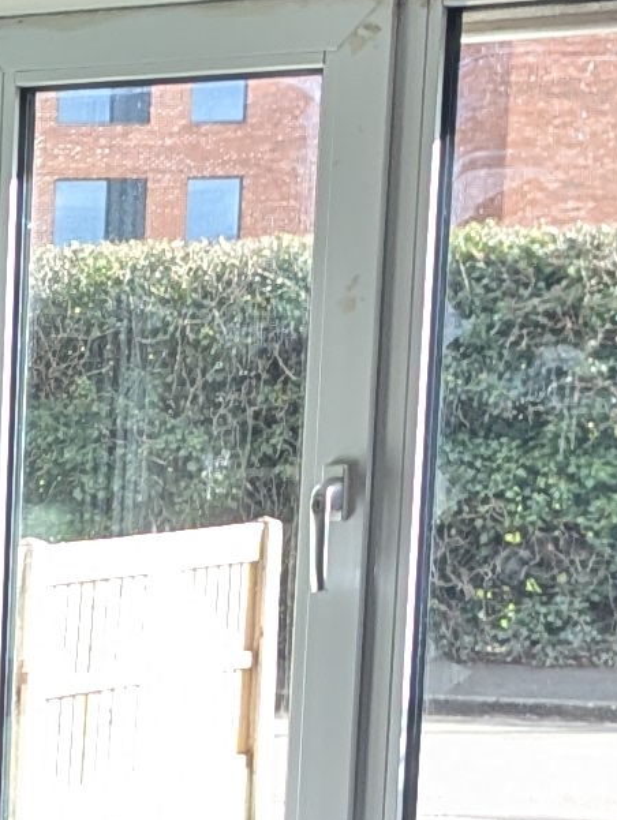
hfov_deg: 8.4
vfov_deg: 11.8
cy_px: 1077
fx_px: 3867
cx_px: -818
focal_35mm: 163
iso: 76
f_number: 1.85
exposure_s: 1/272
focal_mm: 6.81
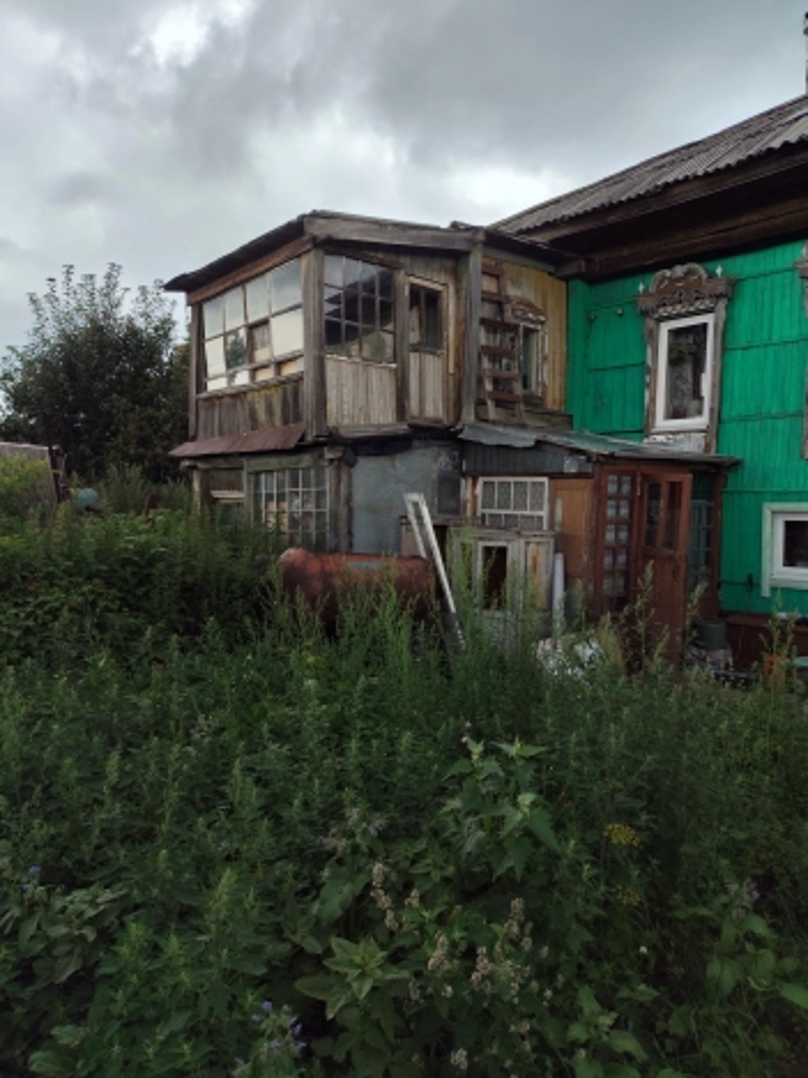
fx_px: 778
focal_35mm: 25
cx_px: 404
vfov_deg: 69.4
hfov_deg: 54.9
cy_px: 539
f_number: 1.79
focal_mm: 4.71
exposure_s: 1/329
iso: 50
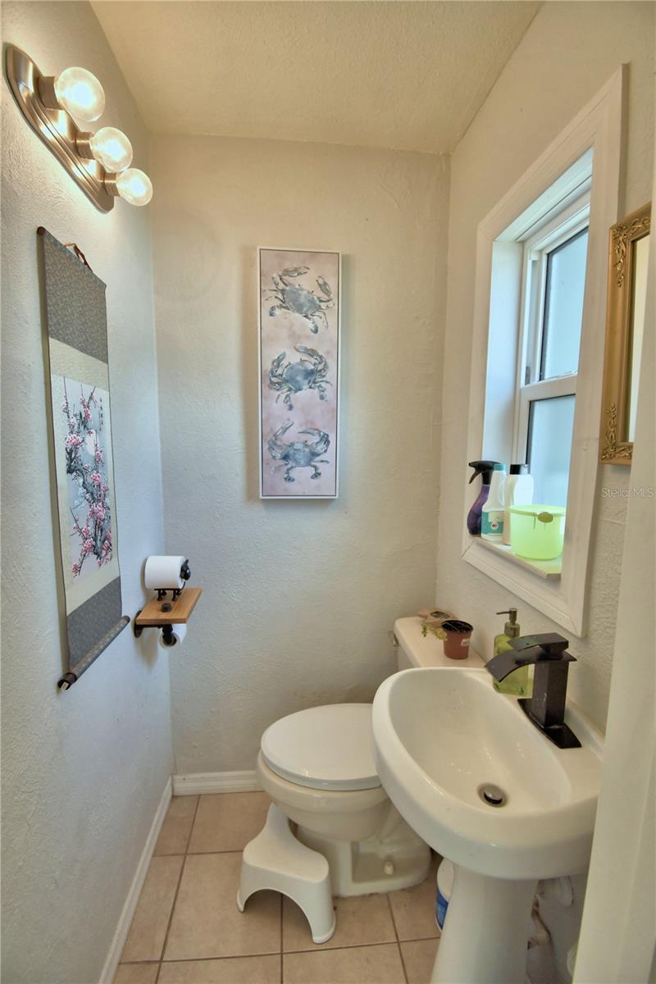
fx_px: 410
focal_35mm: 15
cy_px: 492
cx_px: 328
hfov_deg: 77.3
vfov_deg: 100.4
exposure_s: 1/125
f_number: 4.5
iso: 400
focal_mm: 10
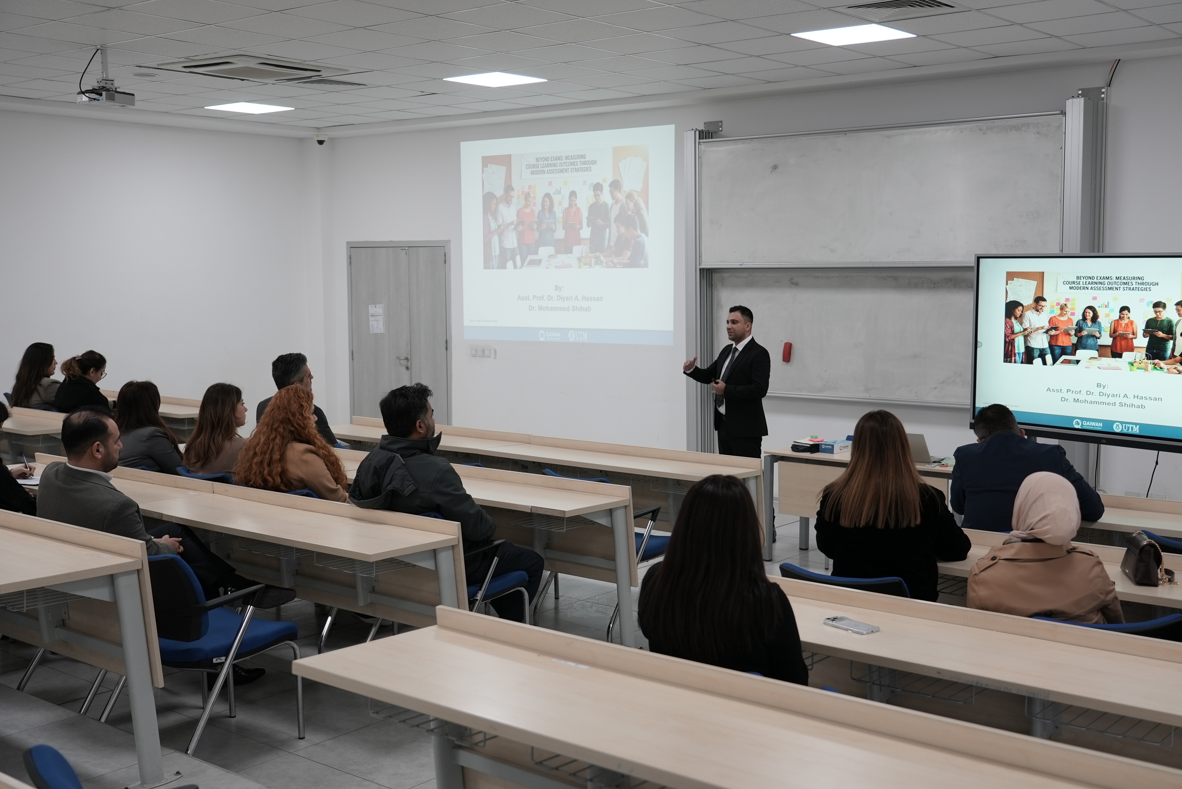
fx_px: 1248
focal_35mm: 38
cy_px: 394
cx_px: 591
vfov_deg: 35.1
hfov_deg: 50.7
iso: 400
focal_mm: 38
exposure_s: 1/100
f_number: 4
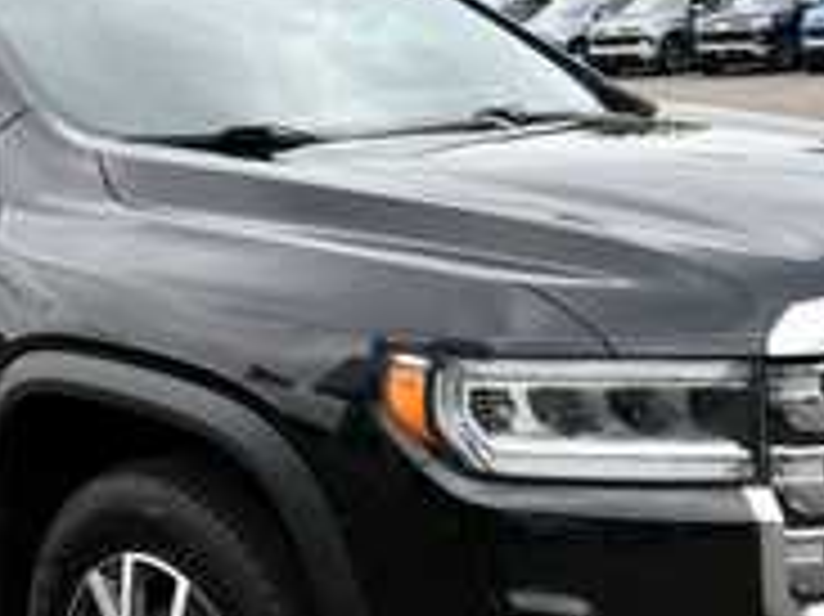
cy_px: 425
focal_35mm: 63
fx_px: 1499
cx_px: 315
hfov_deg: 30.6
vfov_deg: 23.1
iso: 200
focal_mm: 20
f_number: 7.1
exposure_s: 1/250
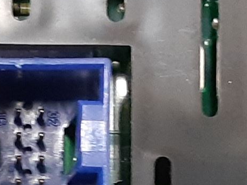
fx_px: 813
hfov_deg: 17.1
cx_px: 52
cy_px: 238
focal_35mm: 114
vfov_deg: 12.6
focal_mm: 3.93
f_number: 1.7
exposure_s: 1/25
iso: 320
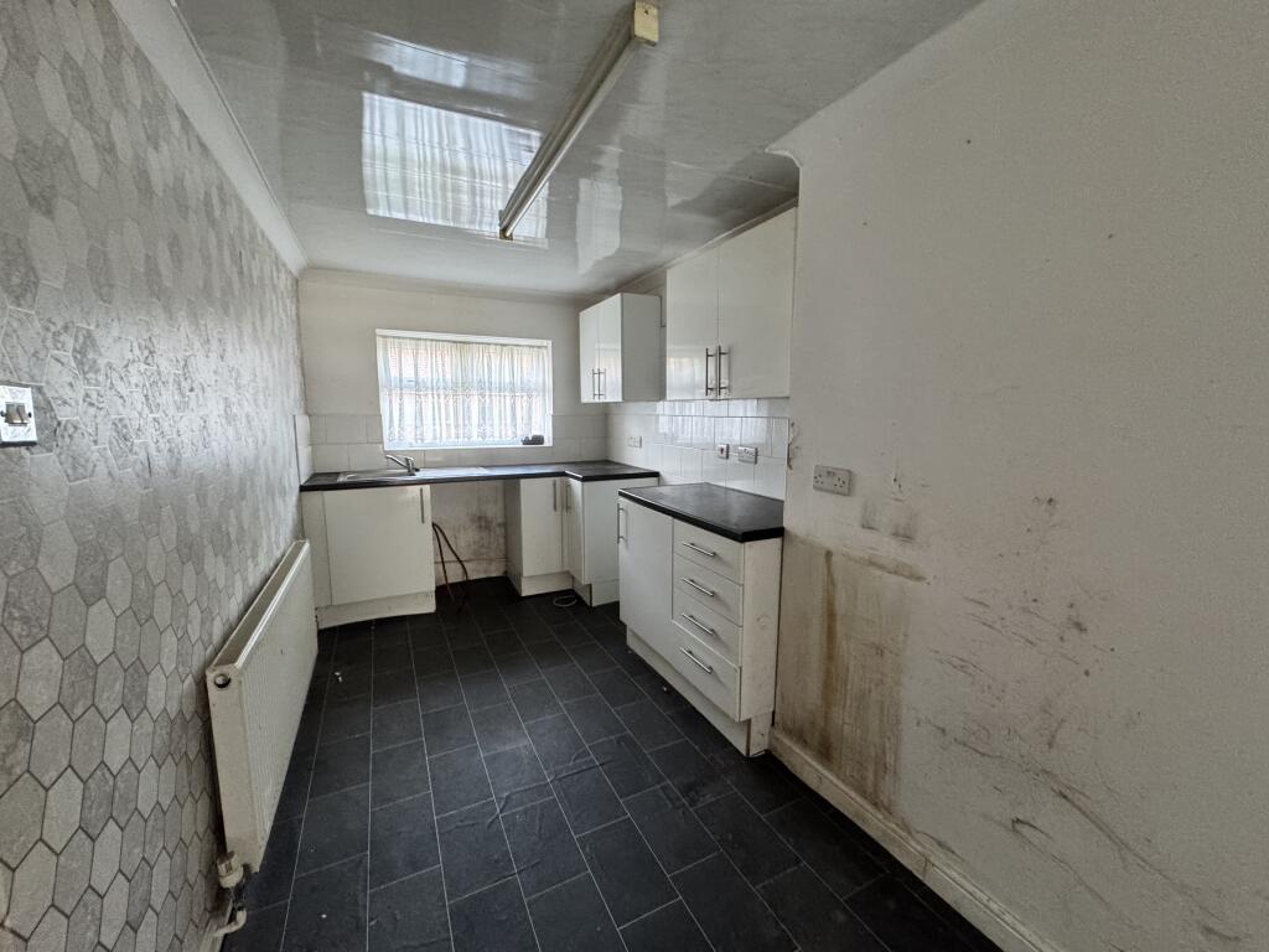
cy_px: 476
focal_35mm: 14
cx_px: 634
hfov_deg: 102.1
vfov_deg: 85.7
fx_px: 513
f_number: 2.2
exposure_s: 1/60
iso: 500
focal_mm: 2.22
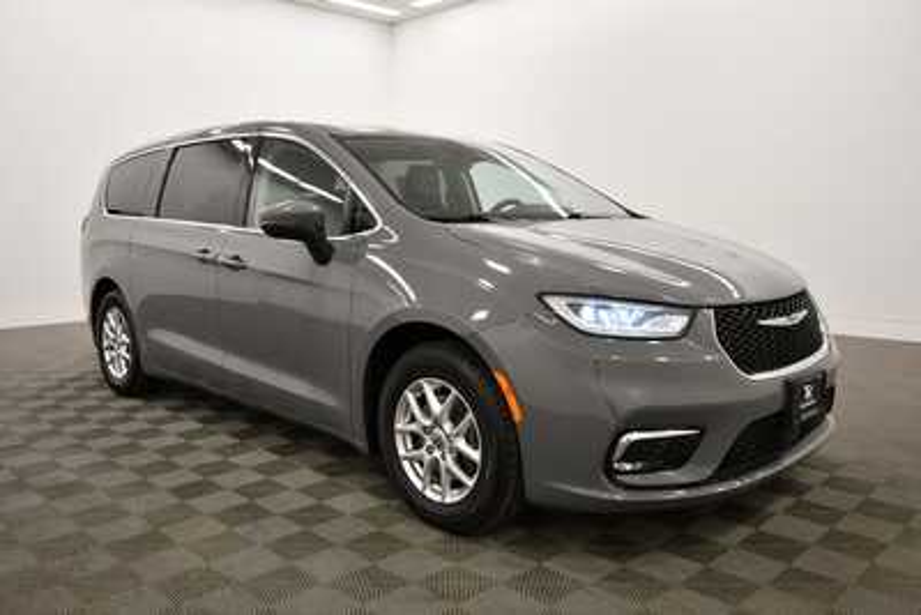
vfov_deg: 43.6
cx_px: 460
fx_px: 768
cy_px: 308
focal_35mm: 30
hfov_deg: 61.9
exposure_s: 1/125
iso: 800
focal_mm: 20
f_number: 5.6
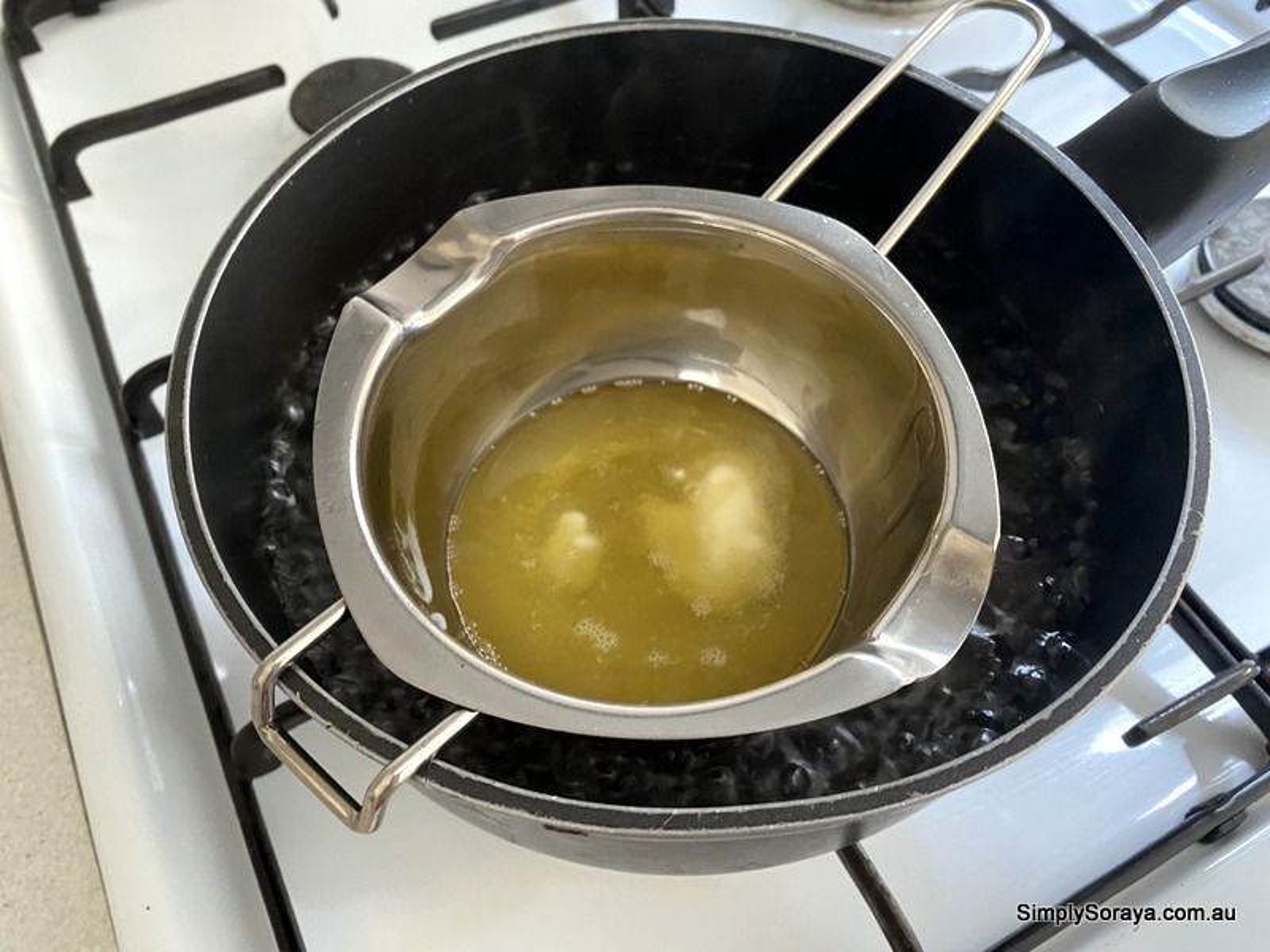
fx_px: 954
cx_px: 635
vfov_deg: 53.1
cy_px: 476
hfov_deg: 67.3
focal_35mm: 26
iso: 320
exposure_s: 1/50
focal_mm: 4.25
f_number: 1.8
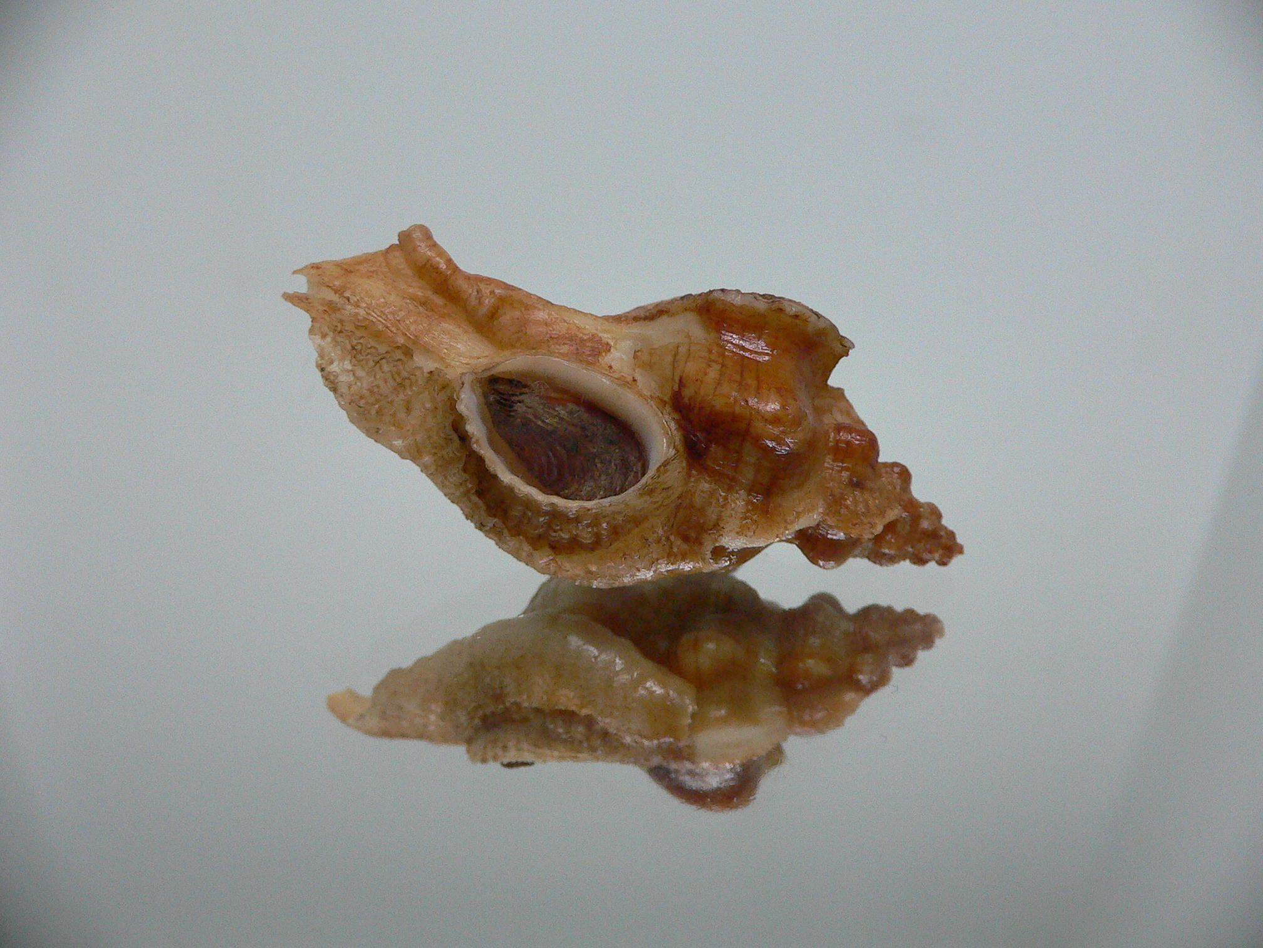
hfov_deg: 52.6
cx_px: 632
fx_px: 1277
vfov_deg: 40.7
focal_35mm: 35
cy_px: 474
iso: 200
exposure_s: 1/50
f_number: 2.8
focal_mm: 4.6
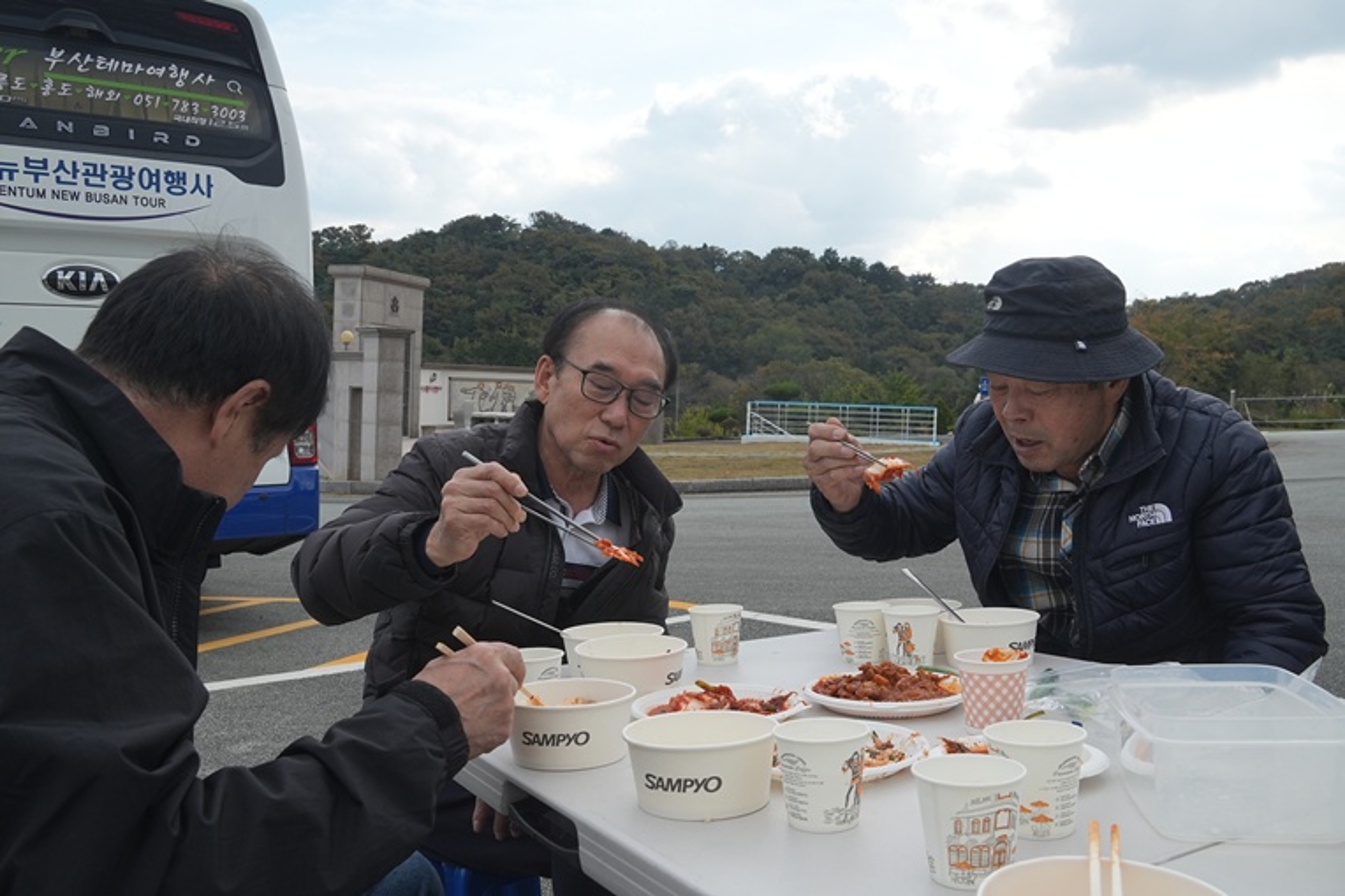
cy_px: 448
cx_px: 672
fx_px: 1121
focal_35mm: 30
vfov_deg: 43.6
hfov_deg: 61.9
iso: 200
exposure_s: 1/200
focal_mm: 20
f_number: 10
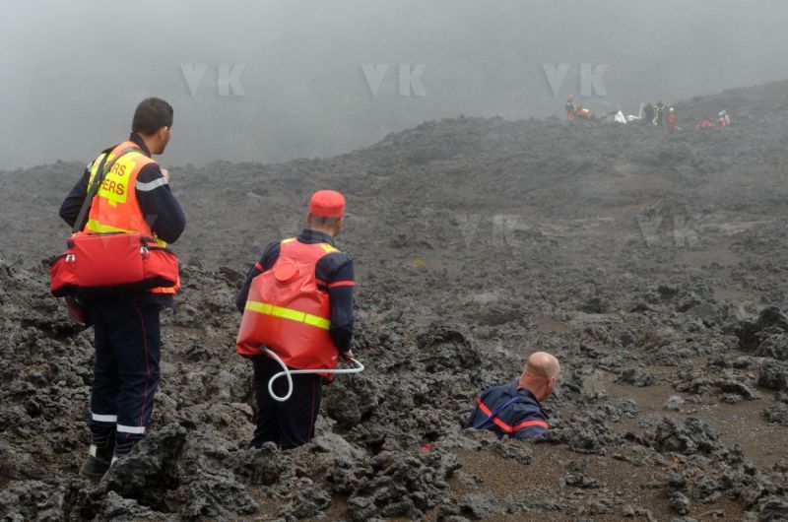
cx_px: 394
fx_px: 2294
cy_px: 261
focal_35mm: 105
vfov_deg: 13.0
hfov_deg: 19.5
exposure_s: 1/640
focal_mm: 70
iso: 250
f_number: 8
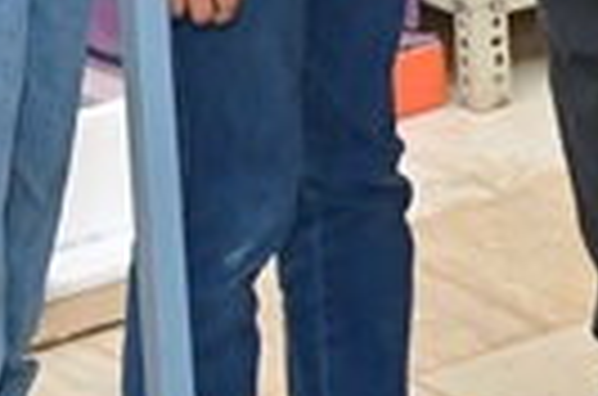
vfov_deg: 4.8
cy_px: -884
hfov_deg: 7.4
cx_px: 1142
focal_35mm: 271
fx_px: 4491
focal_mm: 36
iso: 1250
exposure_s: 1/200
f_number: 5.6
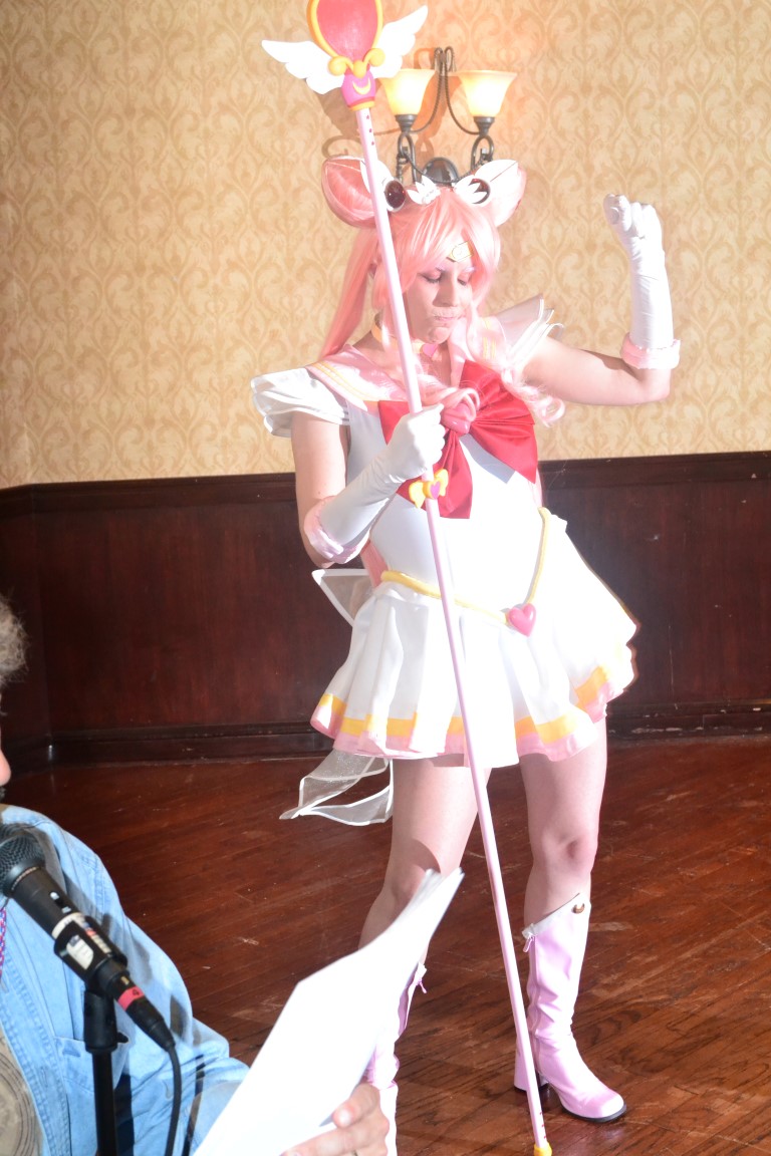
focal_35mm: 57
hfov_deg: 23.8
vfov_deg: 35.1
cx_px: 386
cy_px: 578
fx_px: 1831
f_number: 7.1
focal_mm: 38
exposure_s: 1/60
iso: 3200
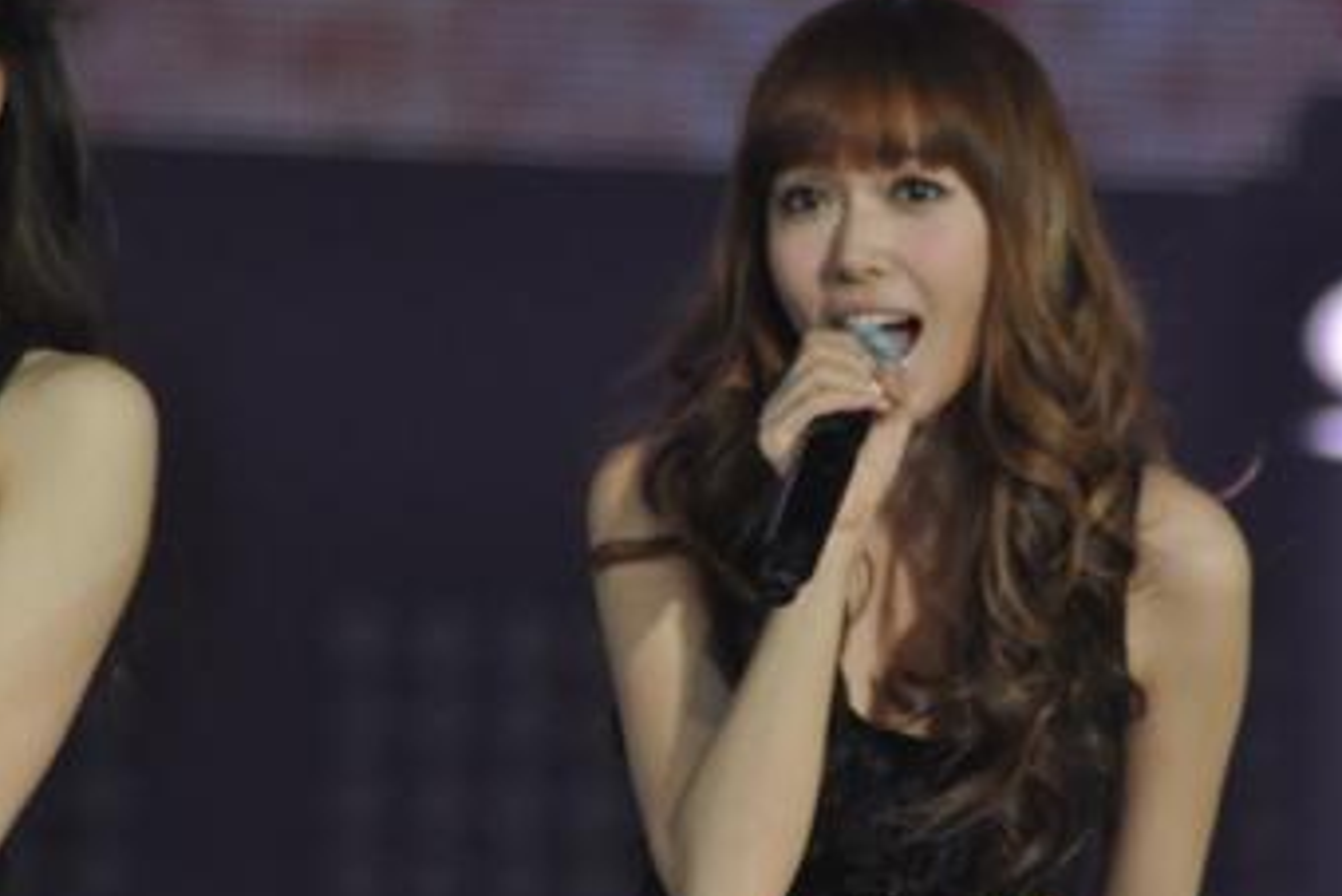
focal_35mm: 660
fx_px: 24613
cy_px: 474
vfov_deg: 2.1
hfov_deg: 3.1
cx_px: 663
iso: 1600
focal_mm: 300
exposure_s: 1/320
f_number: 5.6
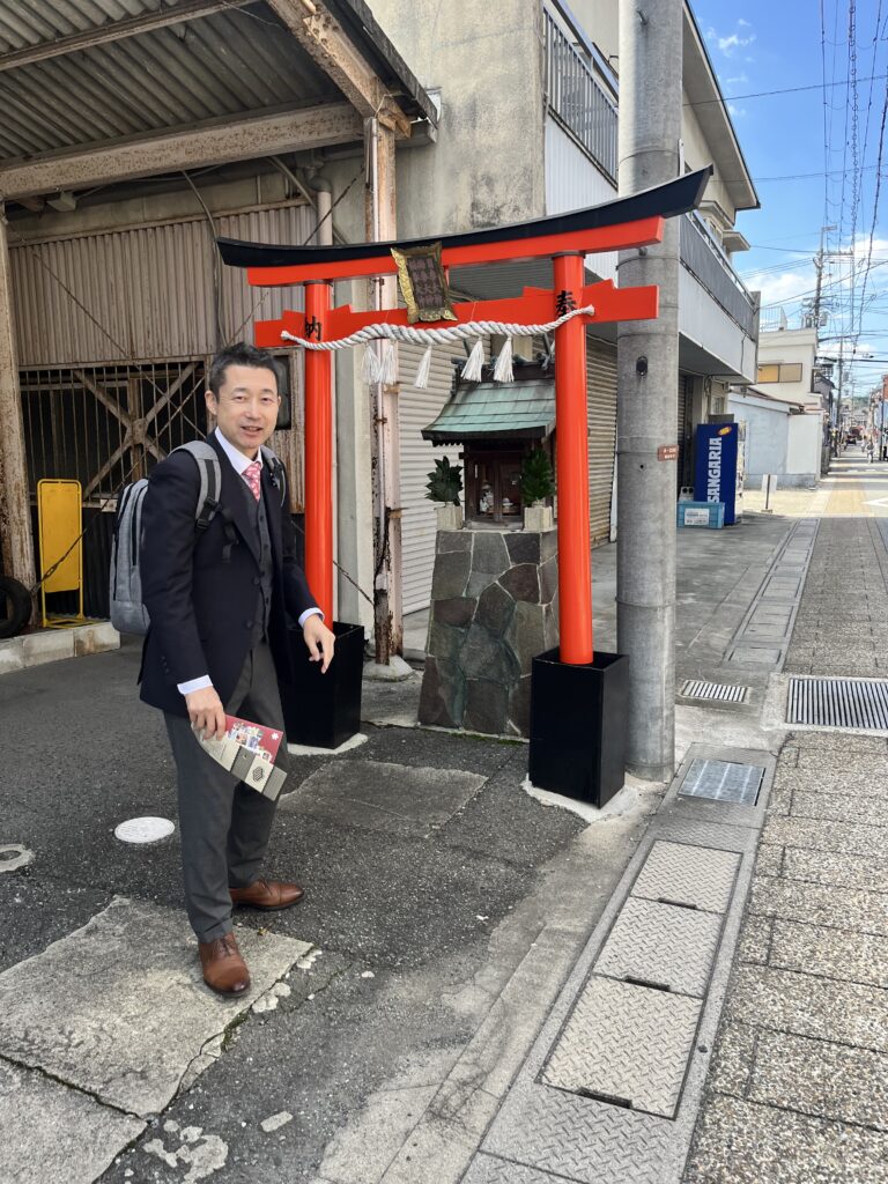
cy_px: 592
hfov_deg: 53.1
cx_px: 444
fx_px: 889
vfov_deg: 67.3
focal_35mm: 26
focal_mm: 5.1
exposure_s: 1/693
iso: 50
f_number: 1.6
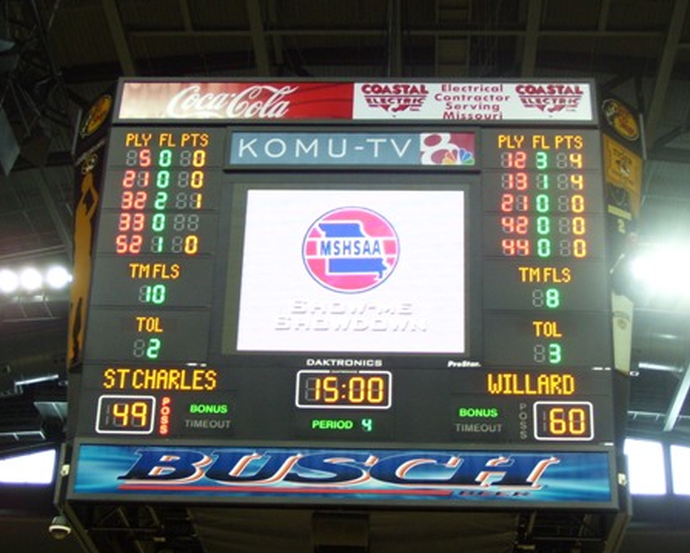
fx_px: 1328
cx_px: 352
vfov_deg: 23.5
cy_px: 296
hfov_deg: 29.1
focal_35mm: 65
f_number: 3.4
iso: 160
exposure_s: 1/45
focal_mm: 9.4
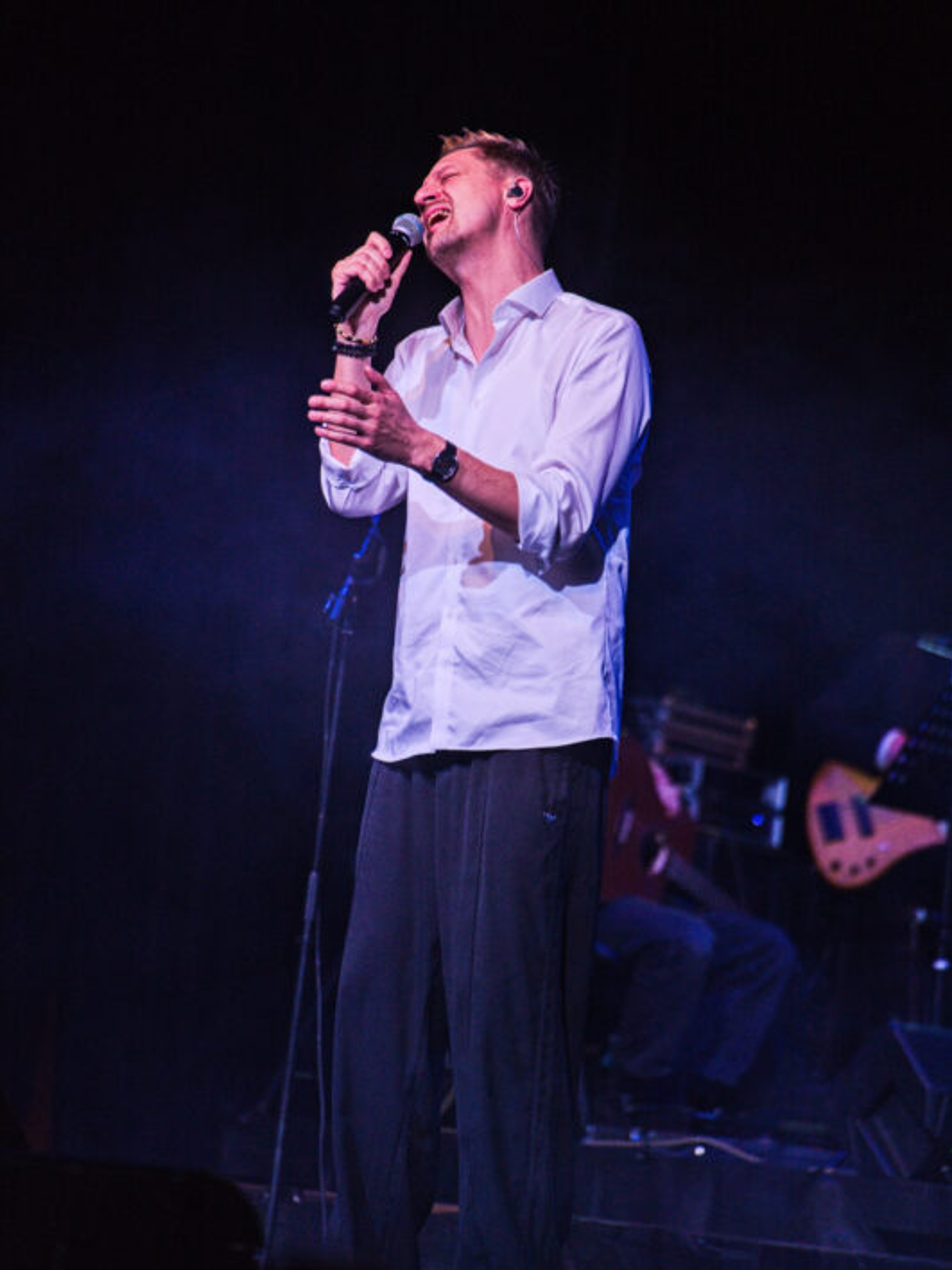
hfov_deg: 9.1
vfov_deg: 12.1
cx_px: 476
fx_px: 5977
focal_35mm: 163
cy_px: 617
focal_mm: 150
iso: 4000
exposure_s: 1/500
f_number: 2.8
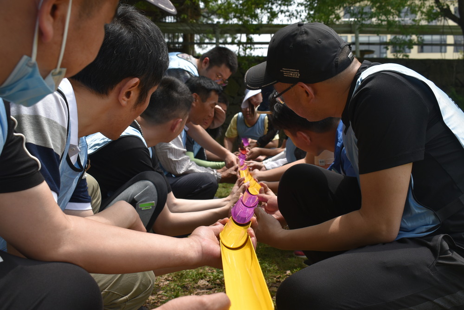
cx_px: 232
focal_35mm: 44
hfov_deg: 45.0
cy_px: 155
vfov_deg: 30.9
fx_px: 561
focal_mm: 29
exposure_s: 1/250
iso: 125
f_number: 8
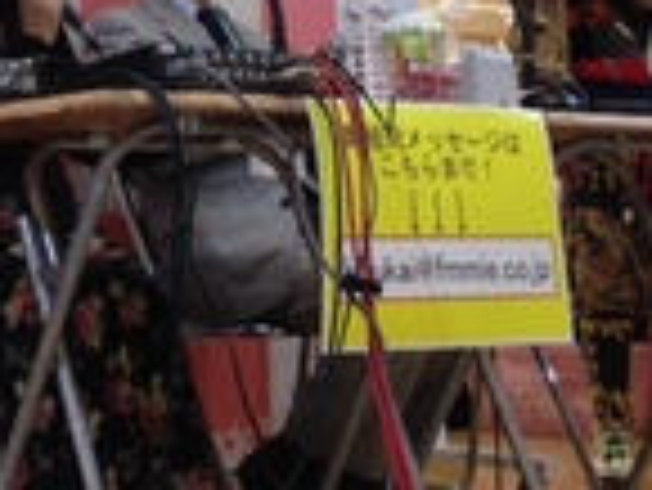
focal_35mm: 91
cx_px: 22
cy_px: -58
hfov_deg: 20.9
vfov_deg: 15.8
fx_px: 1715
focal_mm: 4.12
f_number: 2.4
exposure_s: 1/20
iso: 80
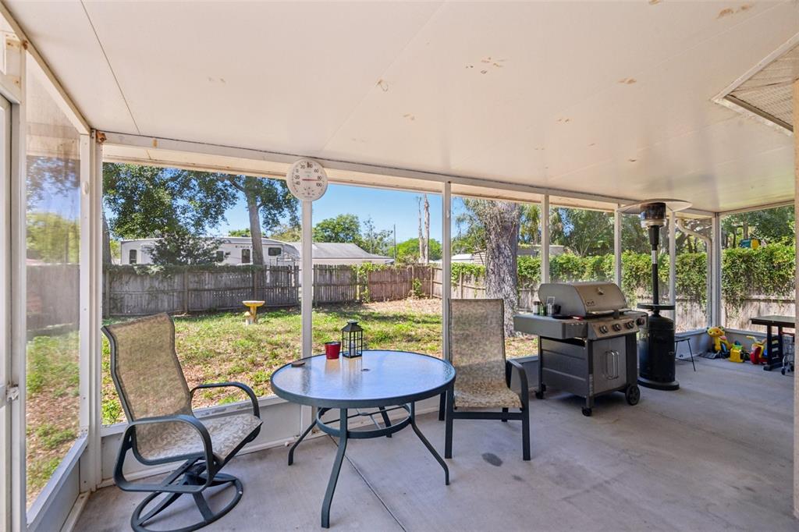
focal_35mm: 16
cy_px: 266
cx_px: 400
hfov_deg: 96.8
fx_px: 355
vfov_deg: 73.7
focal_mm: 16
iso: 400
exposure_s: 1/160
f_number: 8
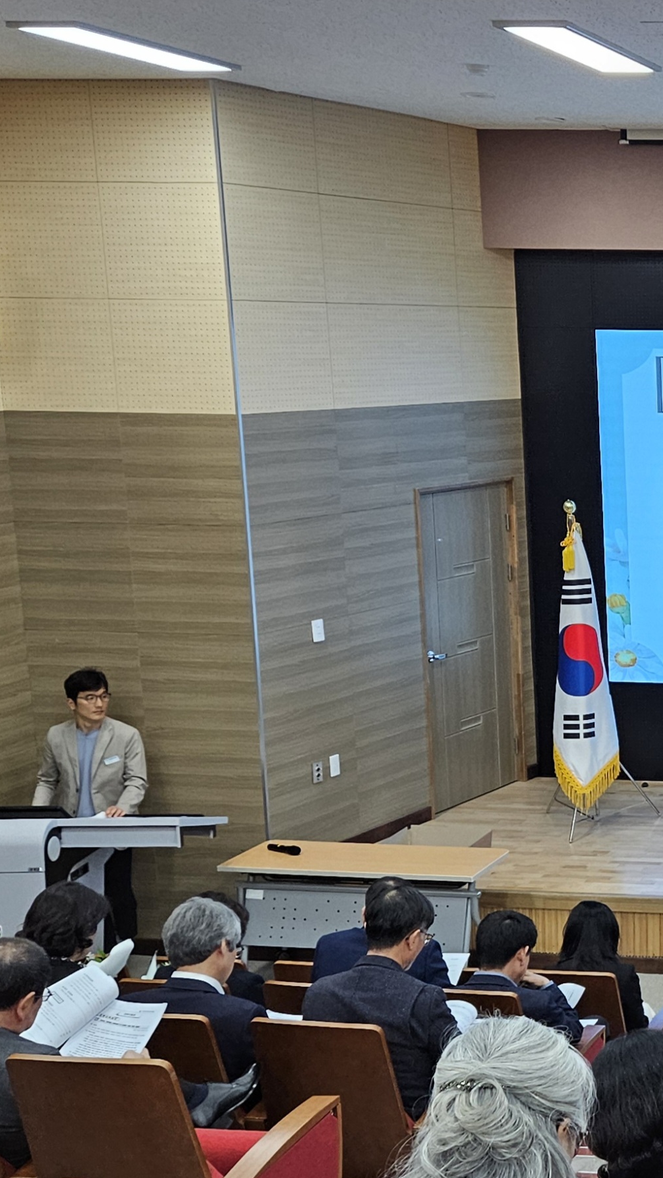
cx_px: 977
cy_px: 757
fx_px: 1344
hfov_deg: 22.9
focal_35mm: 43
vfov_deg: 46.8
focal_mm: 5.4
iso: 160
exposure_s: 1/120
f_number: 1.8
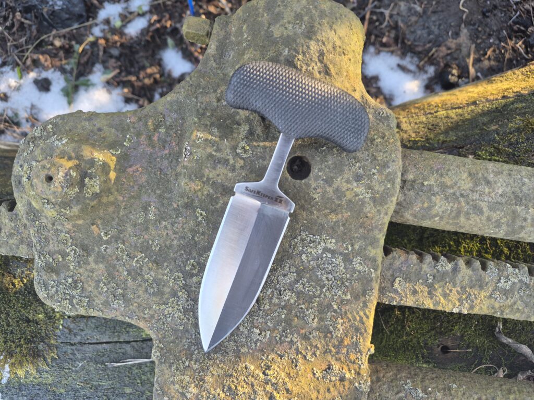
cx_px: 267
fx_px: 355
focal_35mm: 23
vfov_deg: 58.9
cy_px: 200
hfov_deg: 73.9
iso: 200
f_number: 1.8
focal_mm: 5.4
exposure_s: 1/180
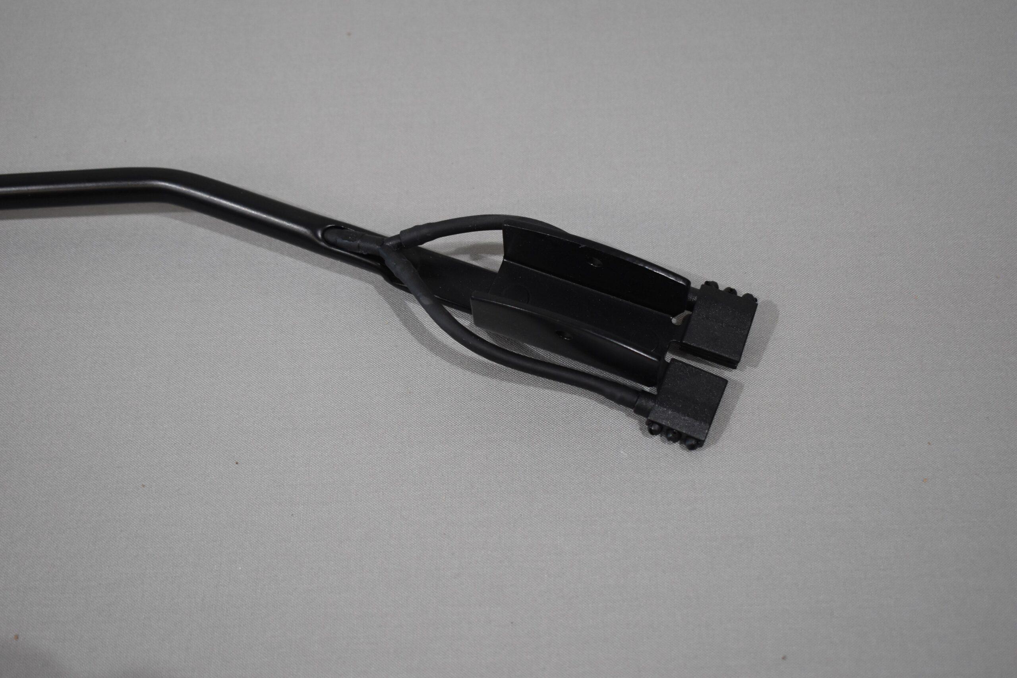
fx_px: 1441
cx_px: 508
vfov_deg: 26.5
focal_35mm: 51
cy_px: 339
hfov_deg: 38.9
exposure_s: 1/250
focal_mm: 34
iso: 800
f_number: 4.5
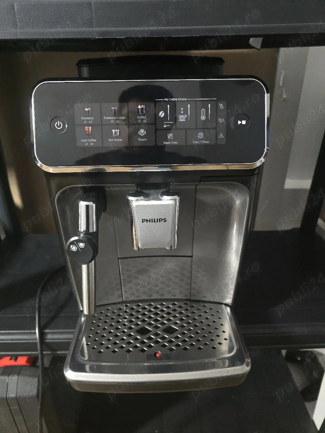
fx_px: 288
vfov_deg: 73.9
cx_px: 162
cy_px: 216
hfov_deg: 58.9
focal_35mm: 23
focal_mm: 6.3
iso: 1600
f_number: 1.7
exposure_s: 1/50.3
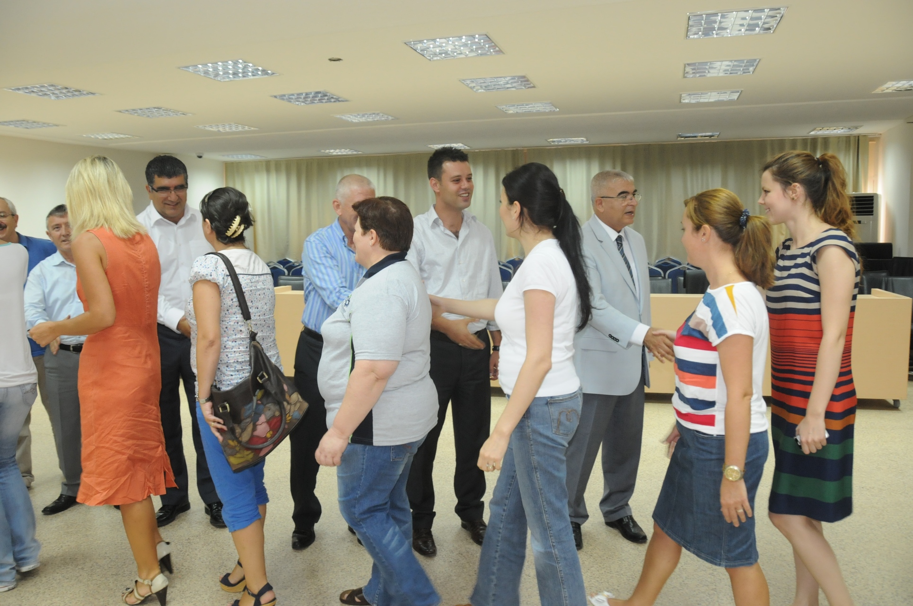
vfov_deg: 47.8
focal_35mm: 27
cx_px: 456
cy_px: 303
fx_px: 684
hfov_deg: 67.4
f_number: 5
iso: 1000
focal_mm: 18
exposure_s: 1/60
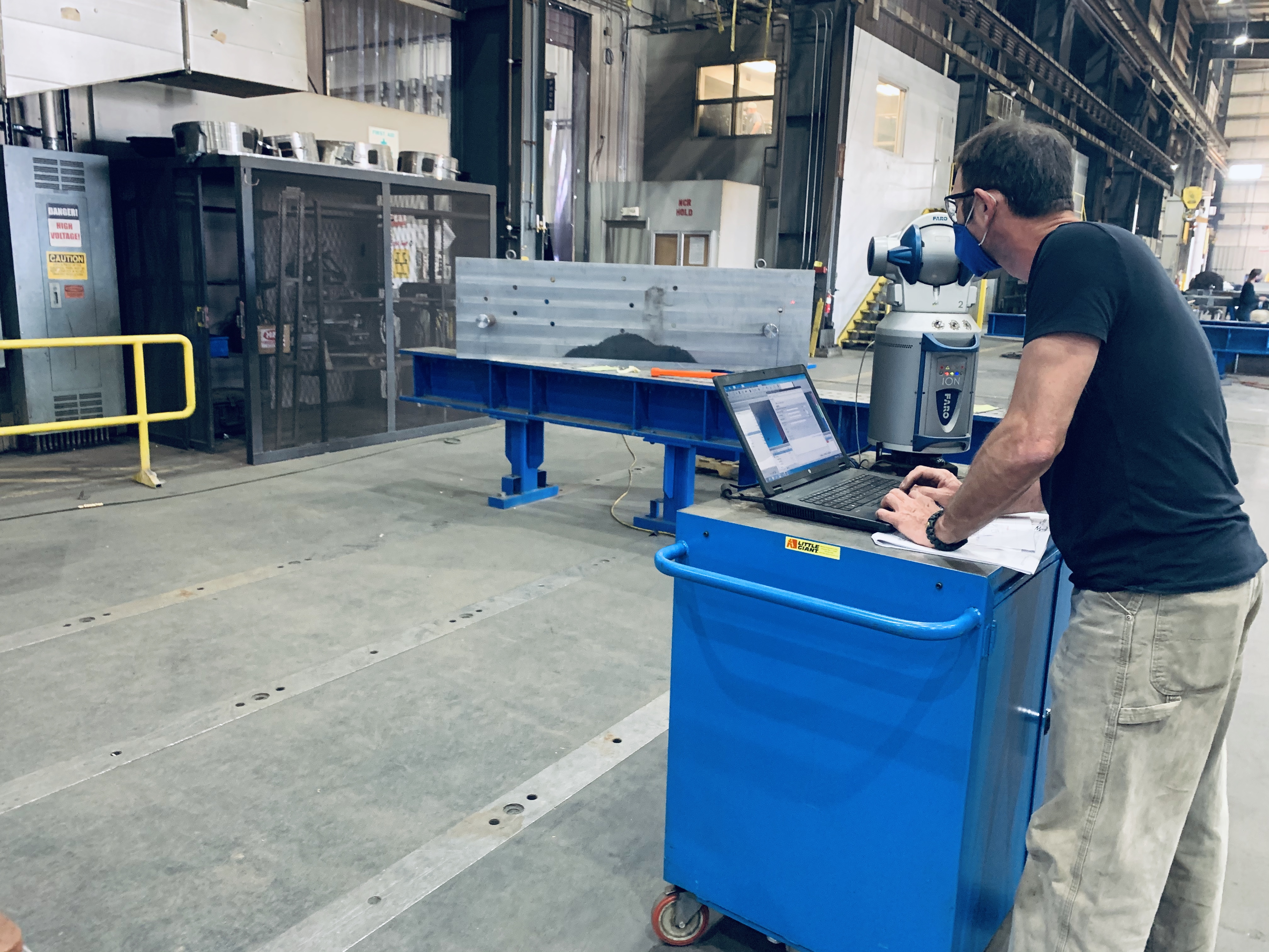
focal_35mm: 26
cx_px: 634
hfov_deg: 67.3
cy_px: 476
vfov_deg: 53.1
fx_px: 953
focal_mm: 4.25
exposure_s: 1/60
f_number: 1.8
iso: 320
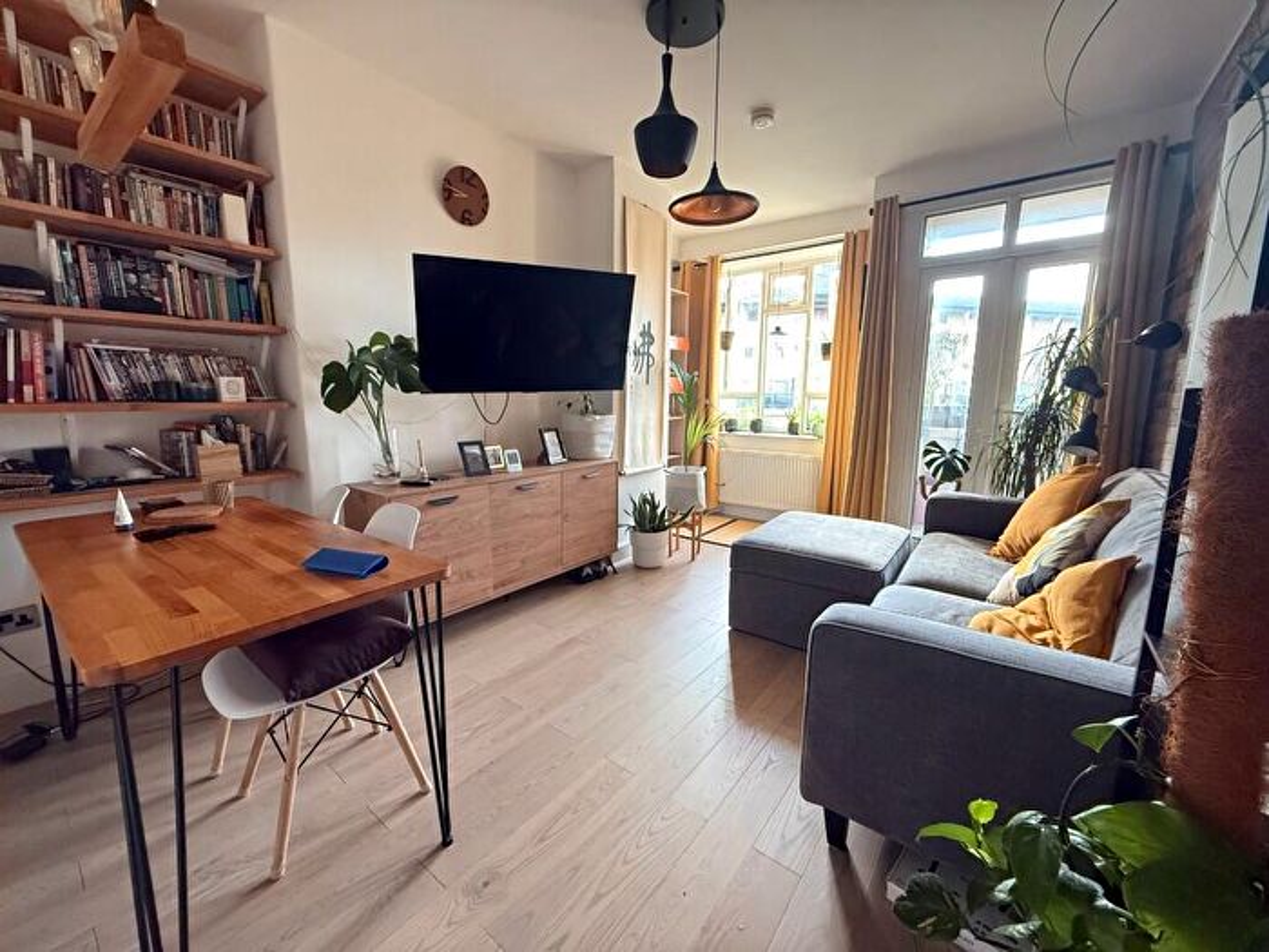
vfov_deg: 85.7
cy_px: 476
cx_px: 634
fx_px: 513
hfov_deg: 102.1
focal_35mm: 14
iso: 640
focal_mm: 2.22
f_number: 2.2
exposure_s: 1/60
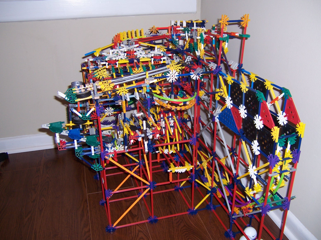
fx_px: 306
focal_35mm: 33
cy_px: 120
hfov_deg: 55.4
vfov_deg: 42.9
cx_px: 160
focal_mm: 5.5
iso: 80
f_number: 2.8
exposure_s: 1/60
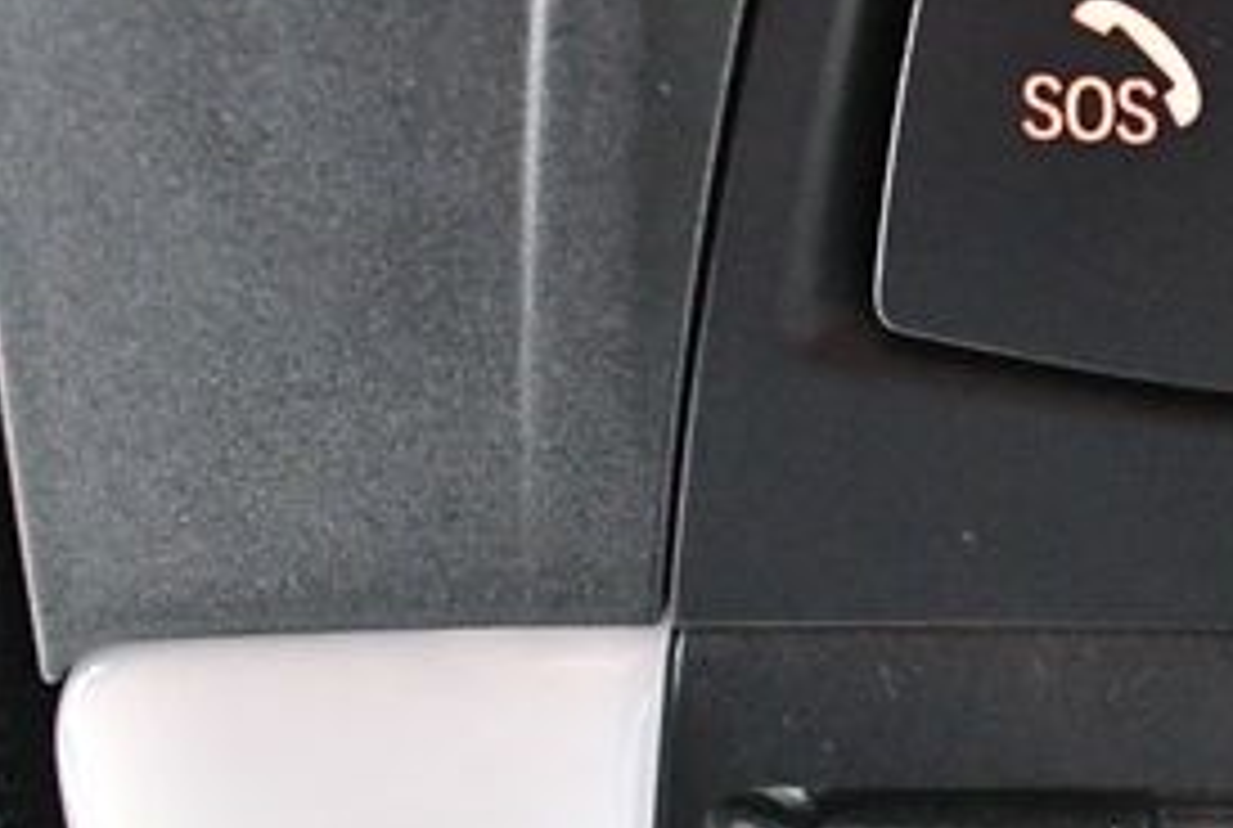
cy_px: 263
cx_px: 1431
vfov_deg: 16.3
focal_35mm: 84
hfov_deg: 22.5
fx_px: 2883
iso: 12800
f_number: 3.5
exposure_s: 1/40
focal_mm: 18
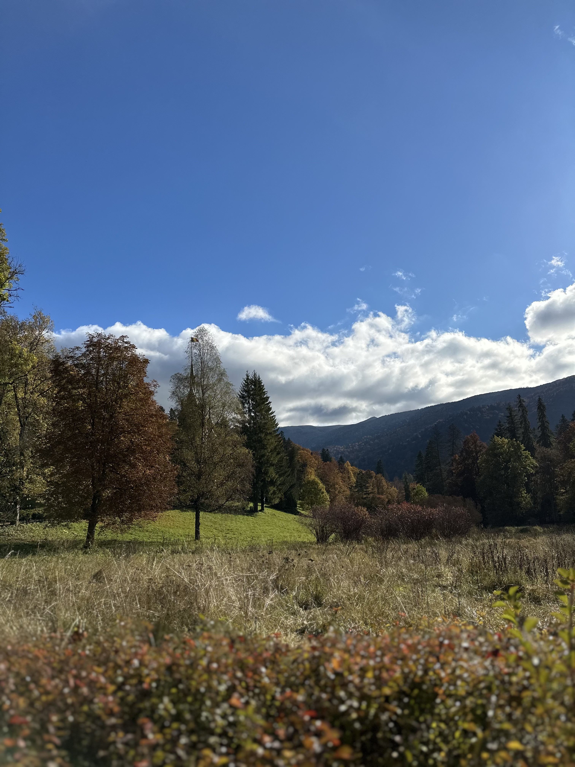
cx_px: 288
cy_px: 384
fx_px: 532
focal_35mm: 24
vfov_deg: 71.6
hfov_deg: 56.8
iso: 80
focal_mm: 6.86
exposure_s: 1/15625
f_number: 1.78
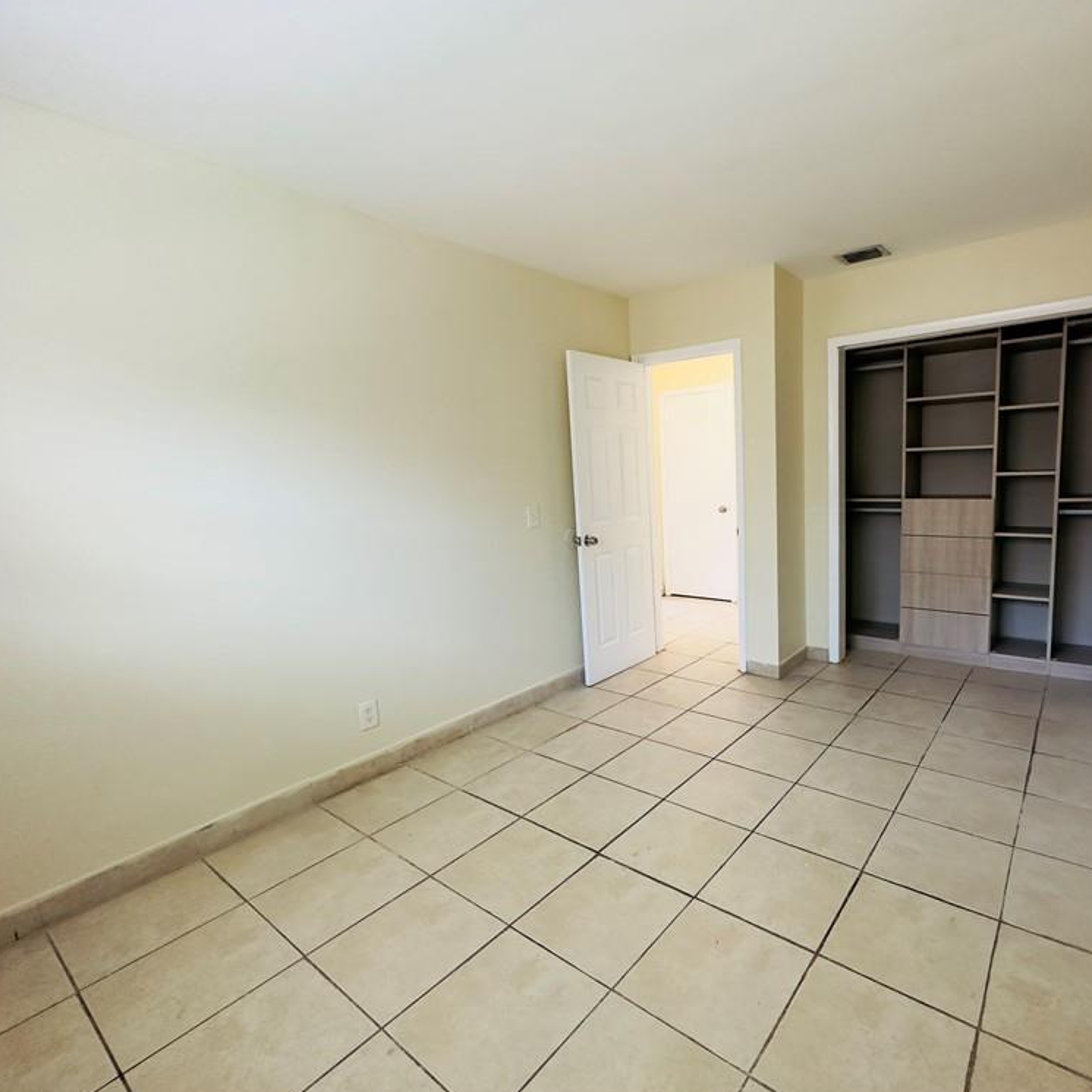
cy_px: 550
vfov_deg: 84.0
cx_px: 664
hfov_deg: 82.8
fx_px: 607
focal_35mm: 17
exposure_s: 1/60
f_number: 2.2
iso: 200
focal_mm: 2.22
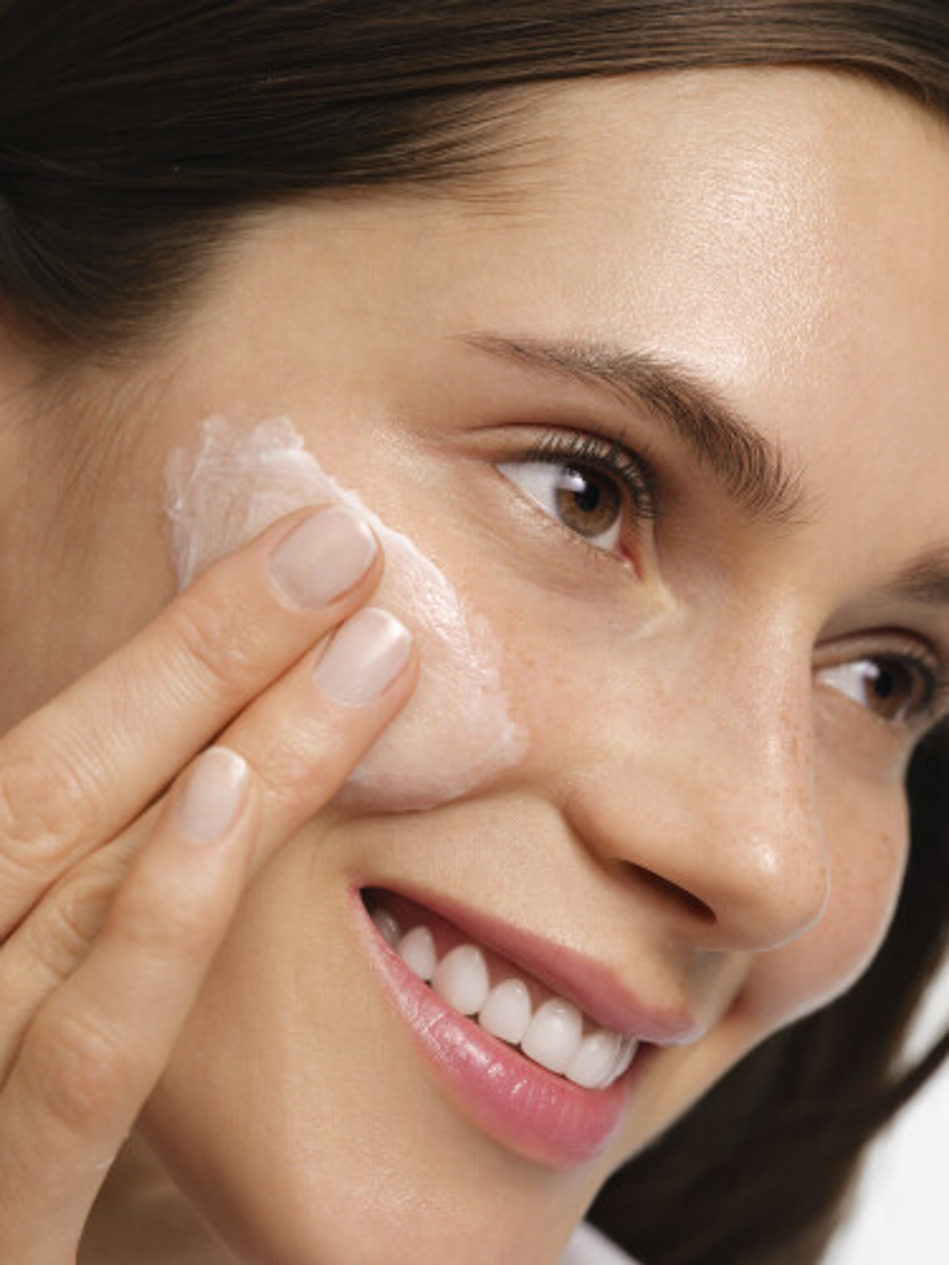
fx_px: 3473
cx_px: 474
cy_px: 632
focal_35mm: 95
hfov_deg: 15.6
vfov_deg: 20.7
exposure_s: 1/125
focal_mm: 120
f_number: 11
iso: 200
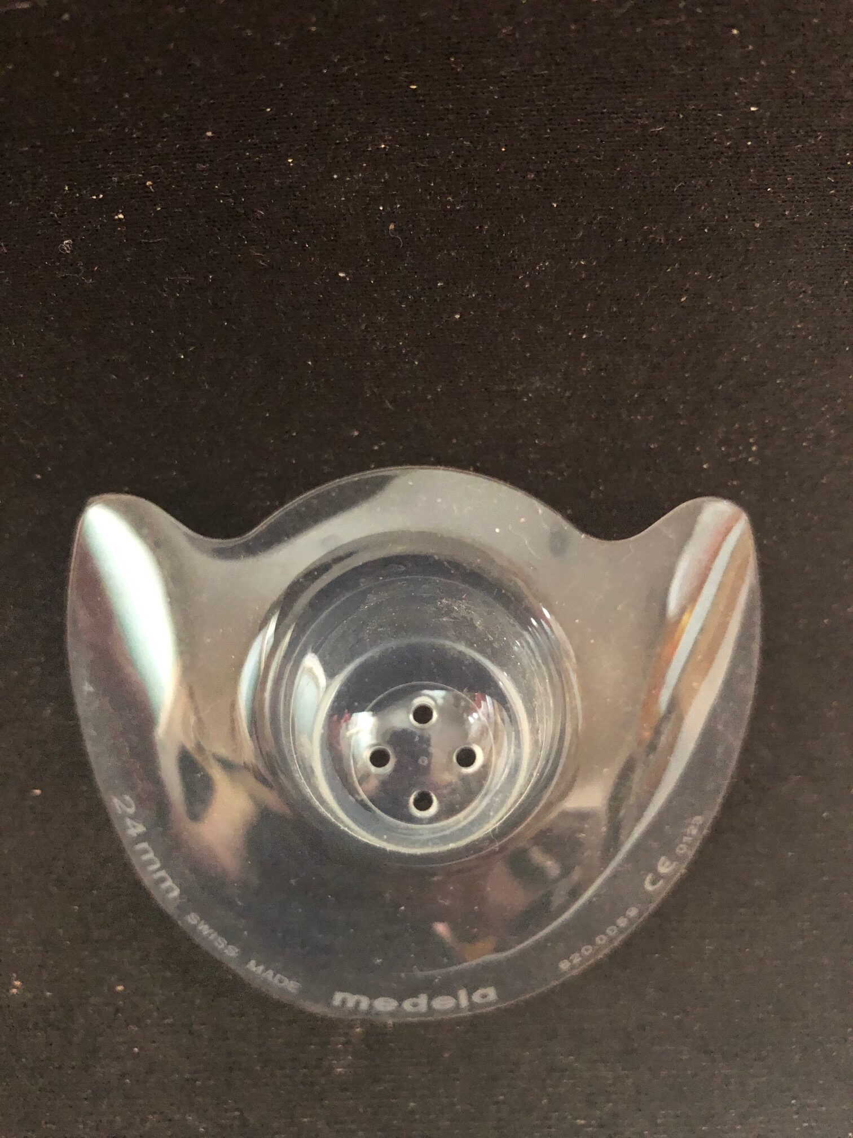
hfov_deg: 49.7
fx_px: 920
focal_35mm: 28
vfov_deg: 63.4
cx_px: 426
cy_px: 569
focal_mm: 3.99
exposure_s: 1/4
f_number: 1.8
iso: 100
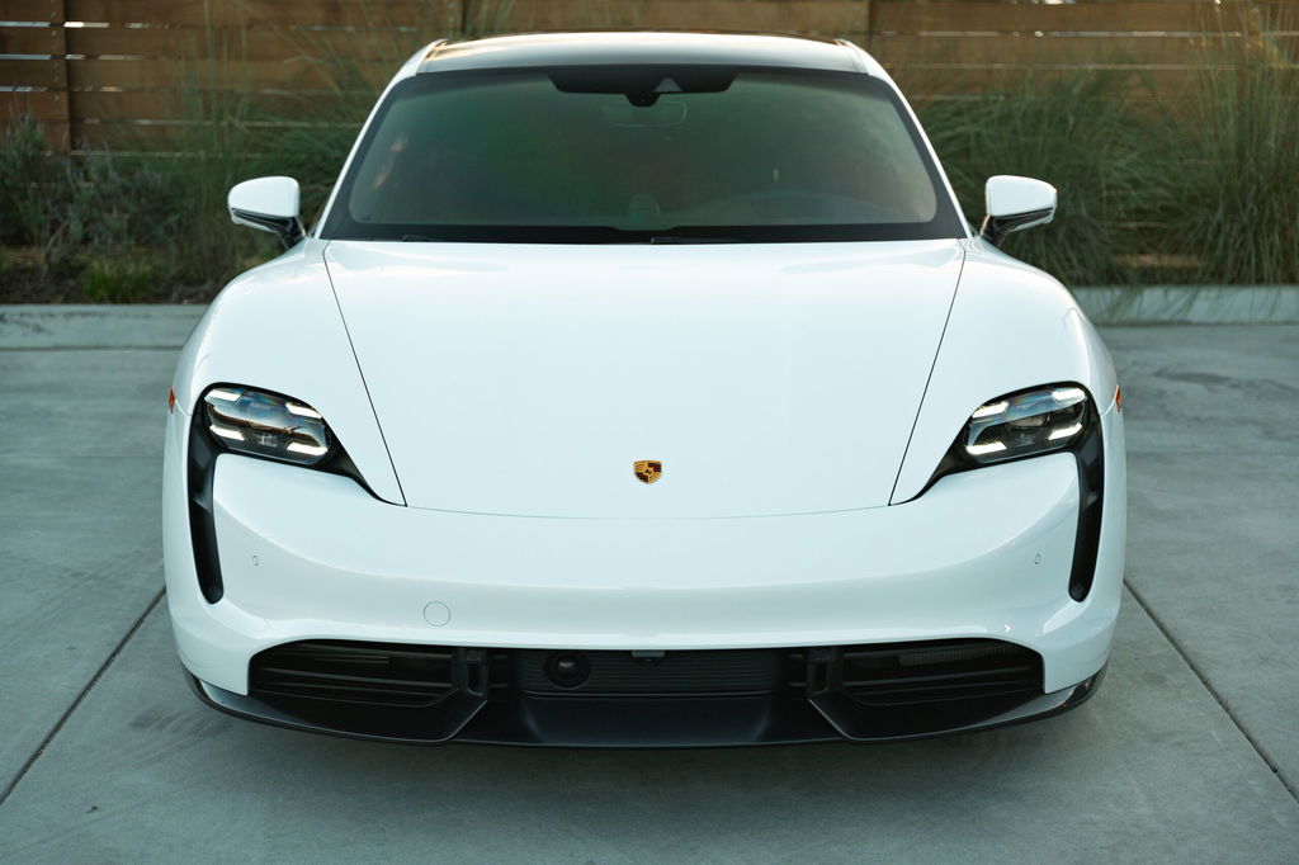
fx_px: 2164
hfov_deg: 33.4
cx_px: 650
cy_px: 432
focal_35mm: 60
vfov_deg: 22.6
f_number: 2.8
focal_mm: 60
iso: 200
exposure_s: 1/320
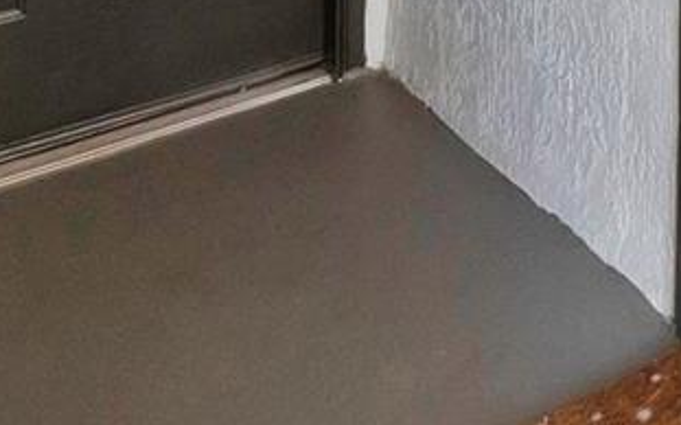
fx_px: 1558
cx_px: 1042
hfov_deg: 20.7
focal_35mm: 84
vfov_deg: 12.0
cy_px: -646
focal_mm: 16
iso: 5000
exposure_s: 1/30
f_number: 8
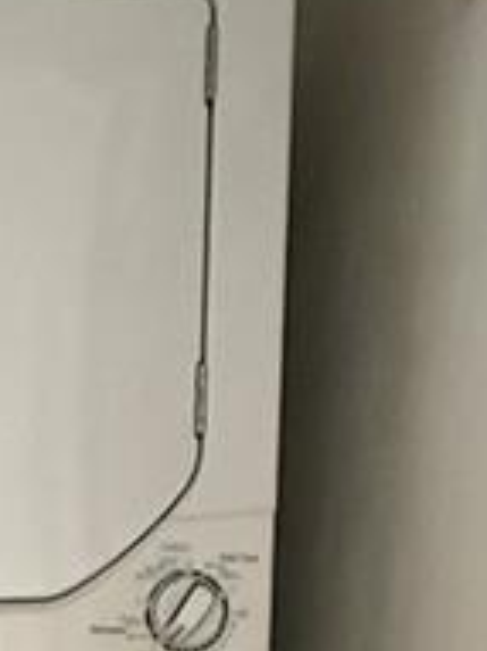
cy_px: 961
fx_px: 1653
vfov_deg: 19.5
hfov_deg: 15.9
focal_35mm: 88
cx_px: -143
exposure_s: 1/60
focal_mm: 2.22
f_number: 2.2
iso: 1000
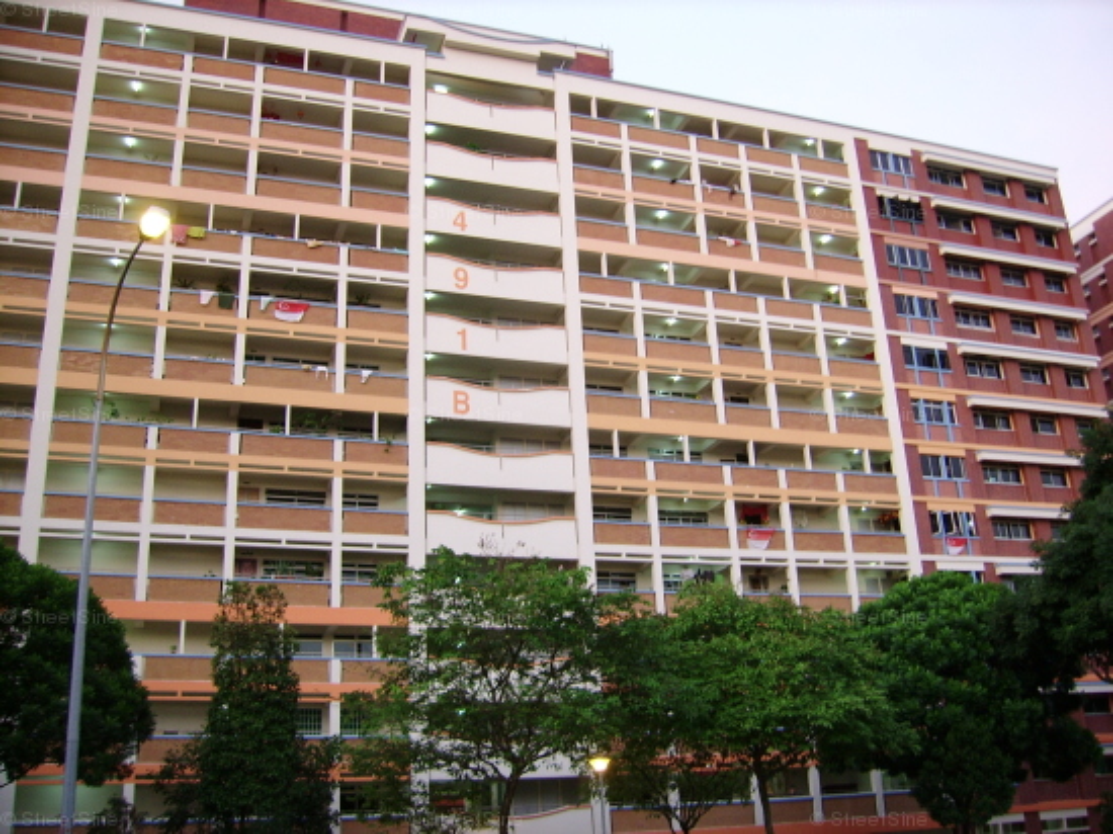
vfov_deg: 40.7
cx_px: 556
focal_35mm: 35
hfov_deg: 52.6
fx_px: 1125
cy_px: 417
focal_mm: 5.95
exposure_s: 1/24
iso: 100
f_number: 2.8
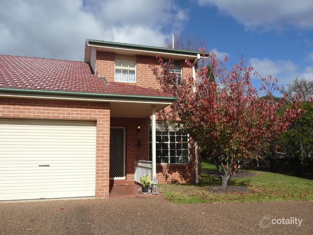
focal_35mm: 28
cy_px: 118
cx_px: 156
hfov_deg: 63.4
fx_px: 253
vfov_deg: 49.7
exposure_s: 1/400
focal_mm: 4.6
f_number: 8
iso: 100
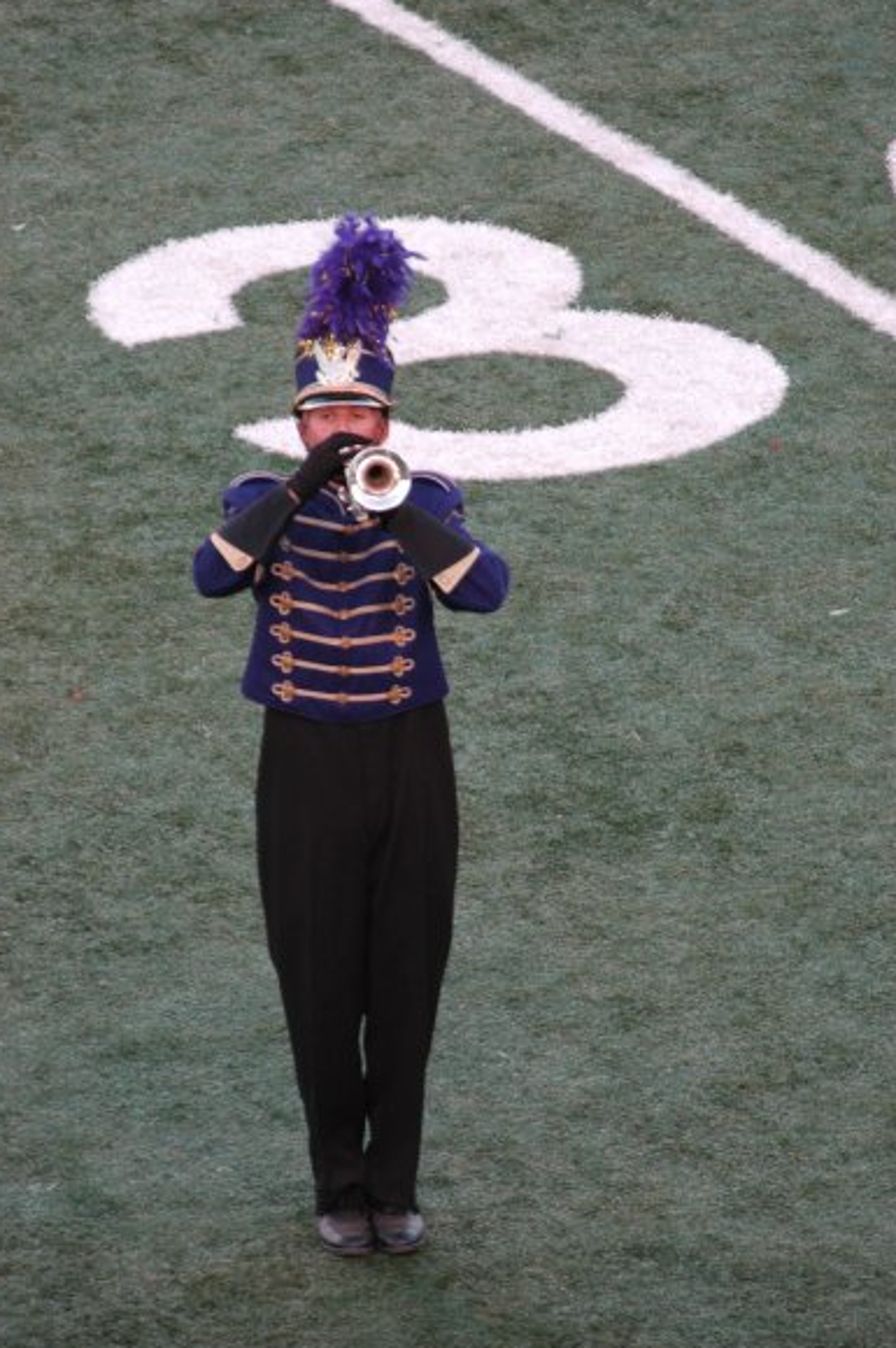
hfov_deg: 2.2
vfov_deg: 3.3
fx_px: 23261
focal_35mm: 622
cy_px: 666
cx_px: 434
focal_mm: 400
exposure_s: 1/60
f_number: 5.6
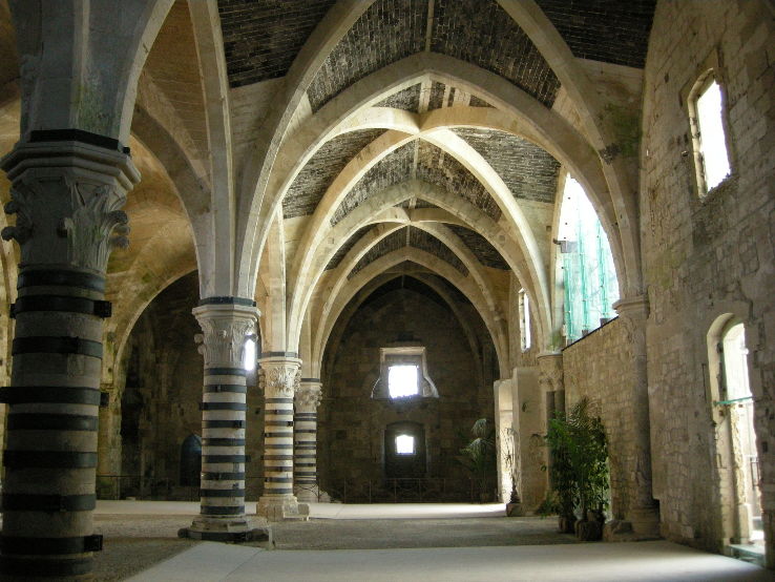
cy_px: 291
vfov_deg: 39.7
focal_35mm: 36
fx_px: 806
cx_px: 388
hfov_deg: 51.3
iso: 400
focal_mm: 7.5
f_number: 2.7
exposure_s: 1/61.5
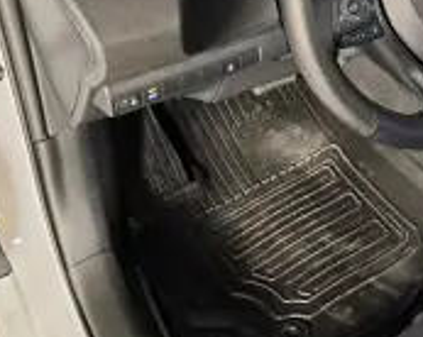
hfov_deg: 32.3
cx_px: 389
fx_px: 688
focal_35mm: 55
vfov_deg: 26.4
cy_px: 20
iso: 1600
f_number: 1.8
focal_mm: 4
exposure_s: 1/20
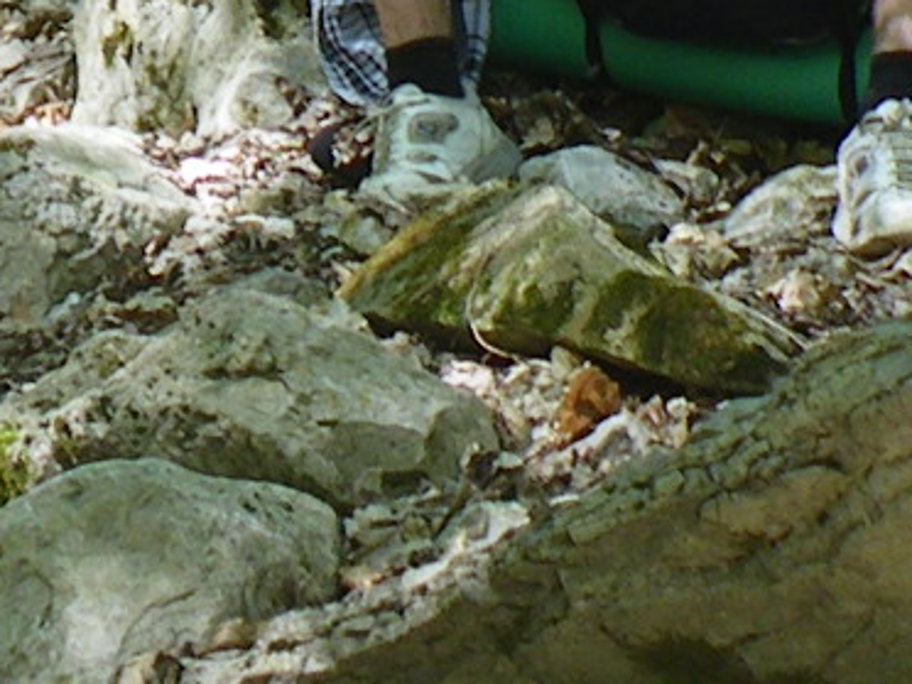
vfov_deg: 7.4
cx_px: 199
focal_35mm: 195
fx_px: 5138
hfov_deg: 10.1
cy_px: -522
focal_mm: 5
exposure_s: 1/50
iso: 50
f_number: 3.5
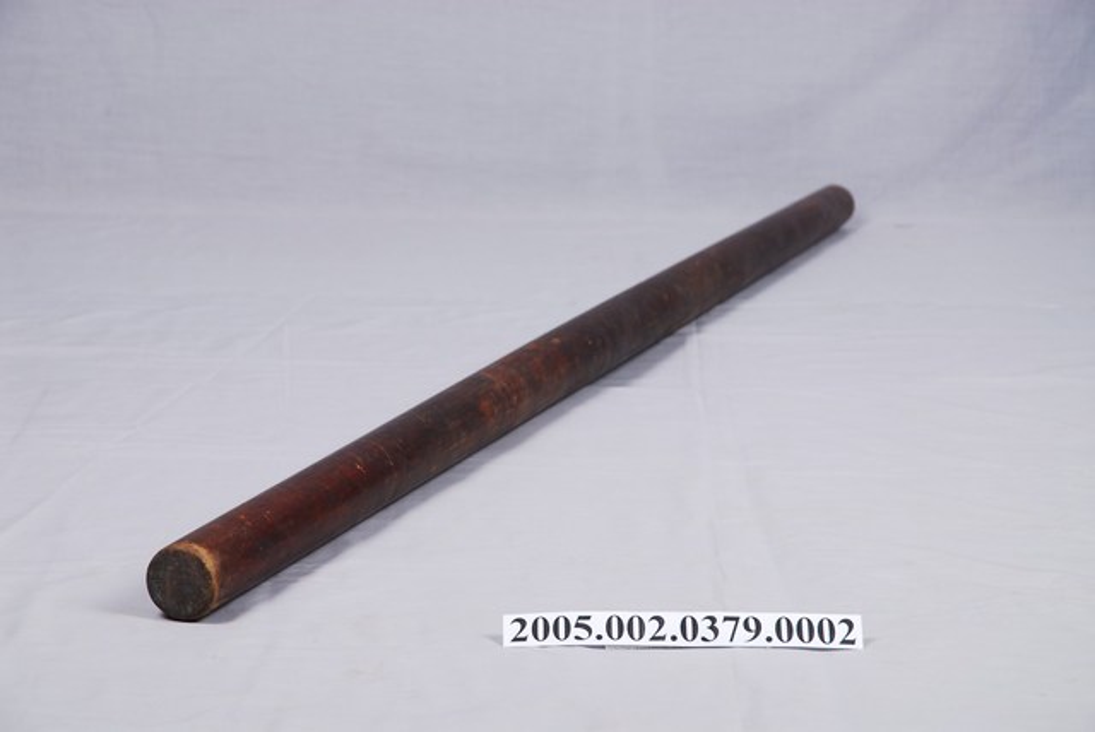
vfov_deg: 13.1
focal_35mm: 105
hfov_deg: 19.4
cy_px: 366
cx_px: 548
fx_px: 3197
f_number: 7.1
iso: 100
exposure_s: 1/50
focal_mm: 70
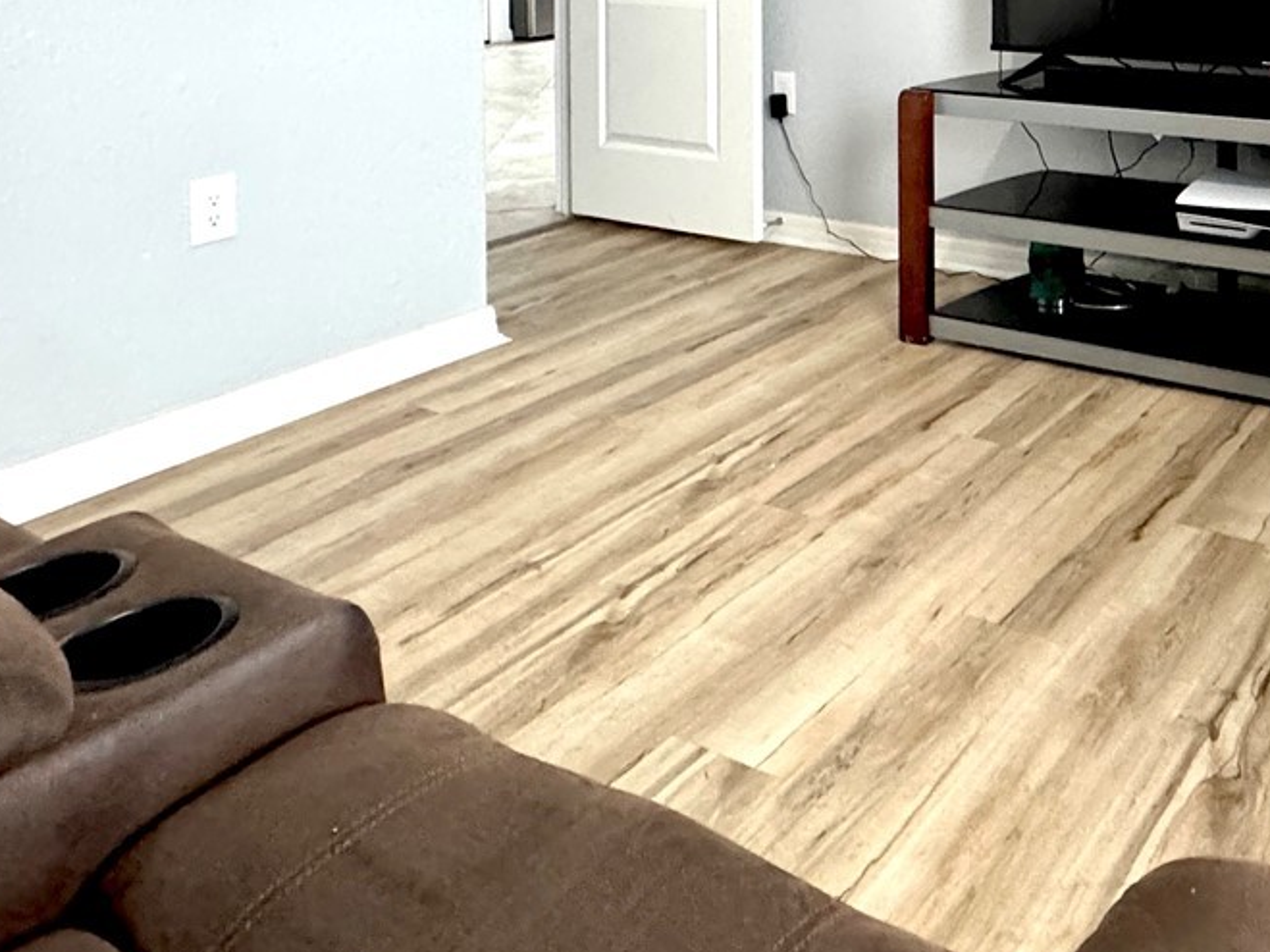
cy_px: -114
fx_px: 1247
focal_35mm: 34
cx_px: 1114
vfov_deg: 35.3
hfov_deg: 48.9
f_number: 2.2
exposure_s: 1/60
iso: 800
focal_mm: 2.22
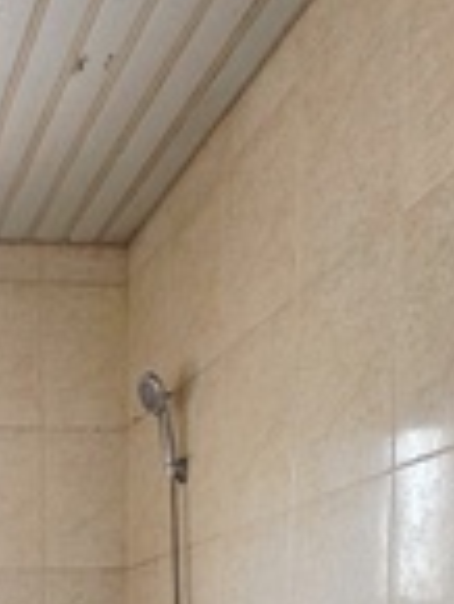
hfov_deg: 28.9
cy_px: 744
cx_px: -131
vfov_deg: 35.1
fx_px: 716
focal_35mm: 41
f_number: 1.9
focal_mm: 2.2
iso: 400
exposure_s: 1/50.3
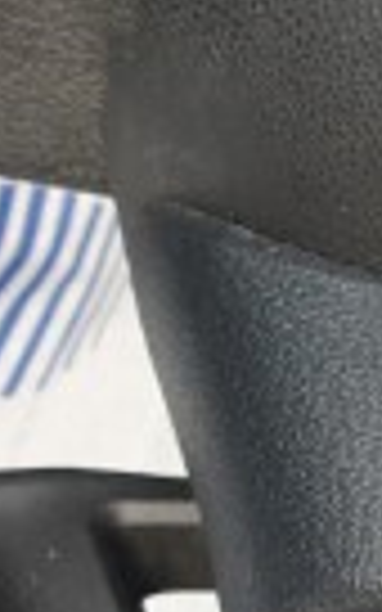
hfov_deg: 8.9
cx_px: 971
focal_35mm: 130
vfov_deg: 15.6
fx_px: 2165
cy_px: 680
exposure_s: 1/50
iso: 160
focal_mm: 4.3
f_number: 2.4
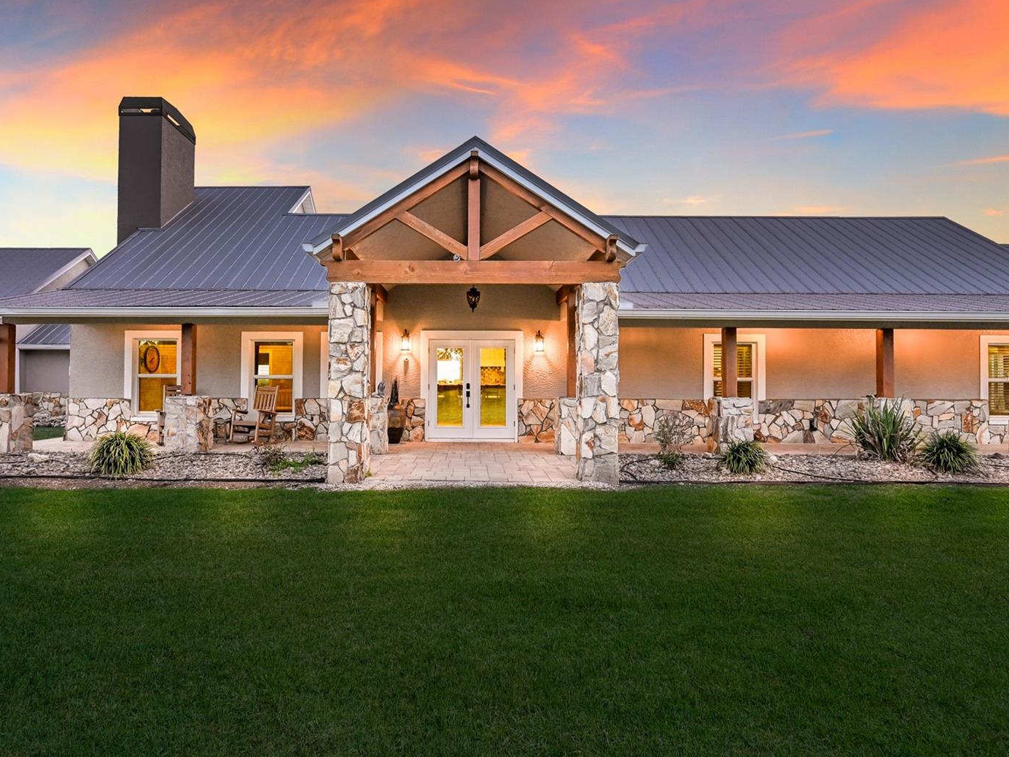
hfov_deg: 81.7
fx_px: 583
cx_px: 481
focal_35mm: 20
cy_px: 376
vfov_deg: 66.0
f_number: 8
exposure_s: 1/40
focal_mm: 18
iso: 800
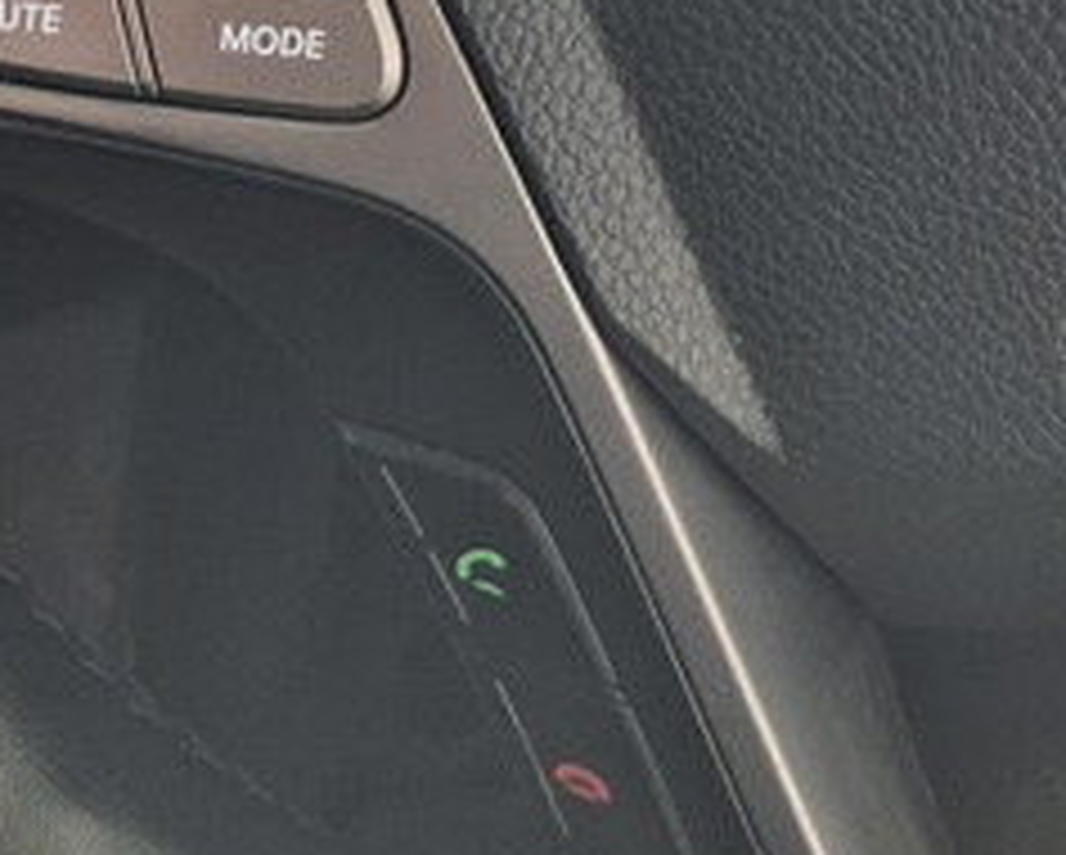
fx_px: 3063
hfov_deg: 19.3
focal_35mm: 97
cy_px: -742
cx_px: 1035
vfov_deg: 13.9
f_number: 1.8
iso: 160
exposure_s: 1/100
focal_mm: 5.4
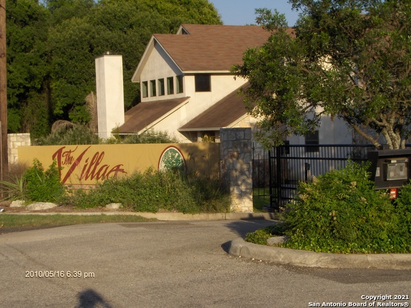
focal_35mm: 68
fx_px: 807
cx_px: 206
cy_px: 154
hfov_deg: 28.6
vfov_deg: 21.6
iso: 100
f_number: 5.9
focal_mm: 11.2
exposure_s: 1/353
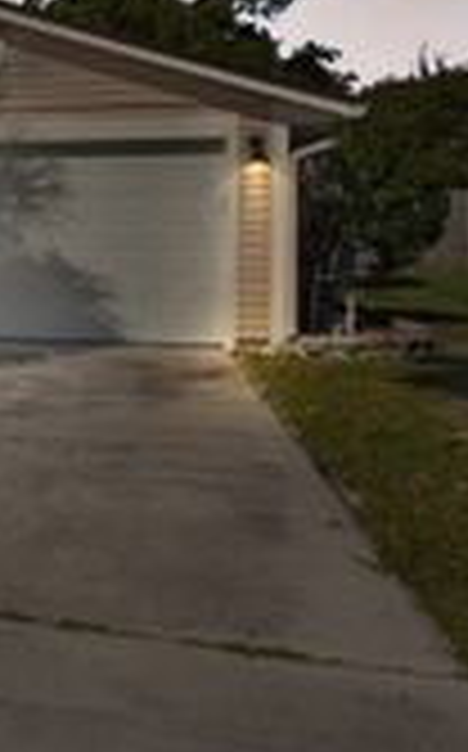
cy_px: 214
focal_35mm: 53
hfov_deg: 21.4
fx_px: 1076
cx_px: -189
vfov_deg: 37.8
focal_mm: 17.2
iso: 500
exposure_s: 1/400
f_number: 9
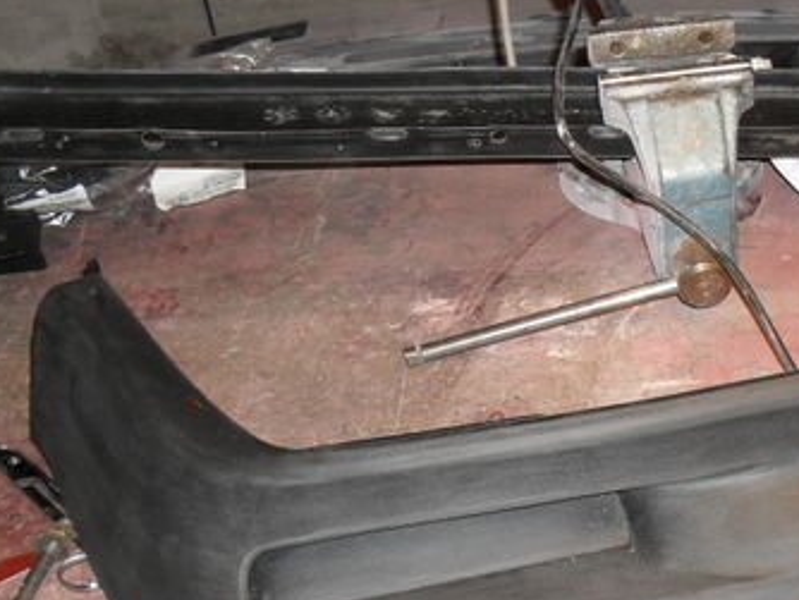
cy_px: 437
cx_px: 715
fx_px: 1548
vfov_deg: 21.8
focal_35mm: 67
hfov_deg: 27.9
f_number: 3.2
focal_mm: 6.3
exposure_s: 1/45
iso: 200
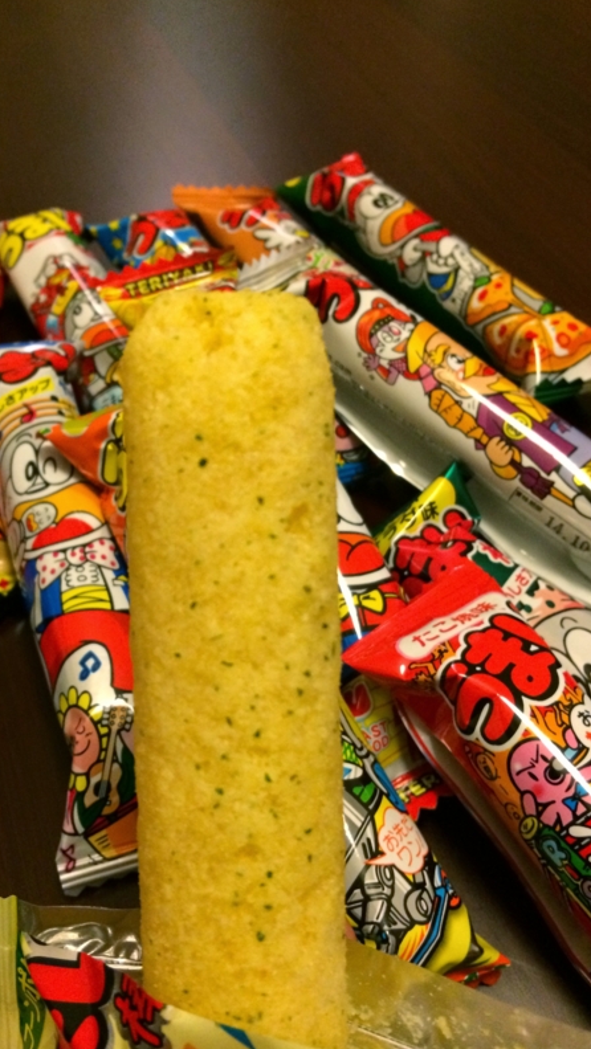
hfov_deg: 35.5
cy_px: 523
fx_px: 919
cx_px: 232
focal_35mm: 33
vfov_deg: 59.5
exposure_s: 1/30
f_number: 2.2
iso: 320
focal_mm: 4.12
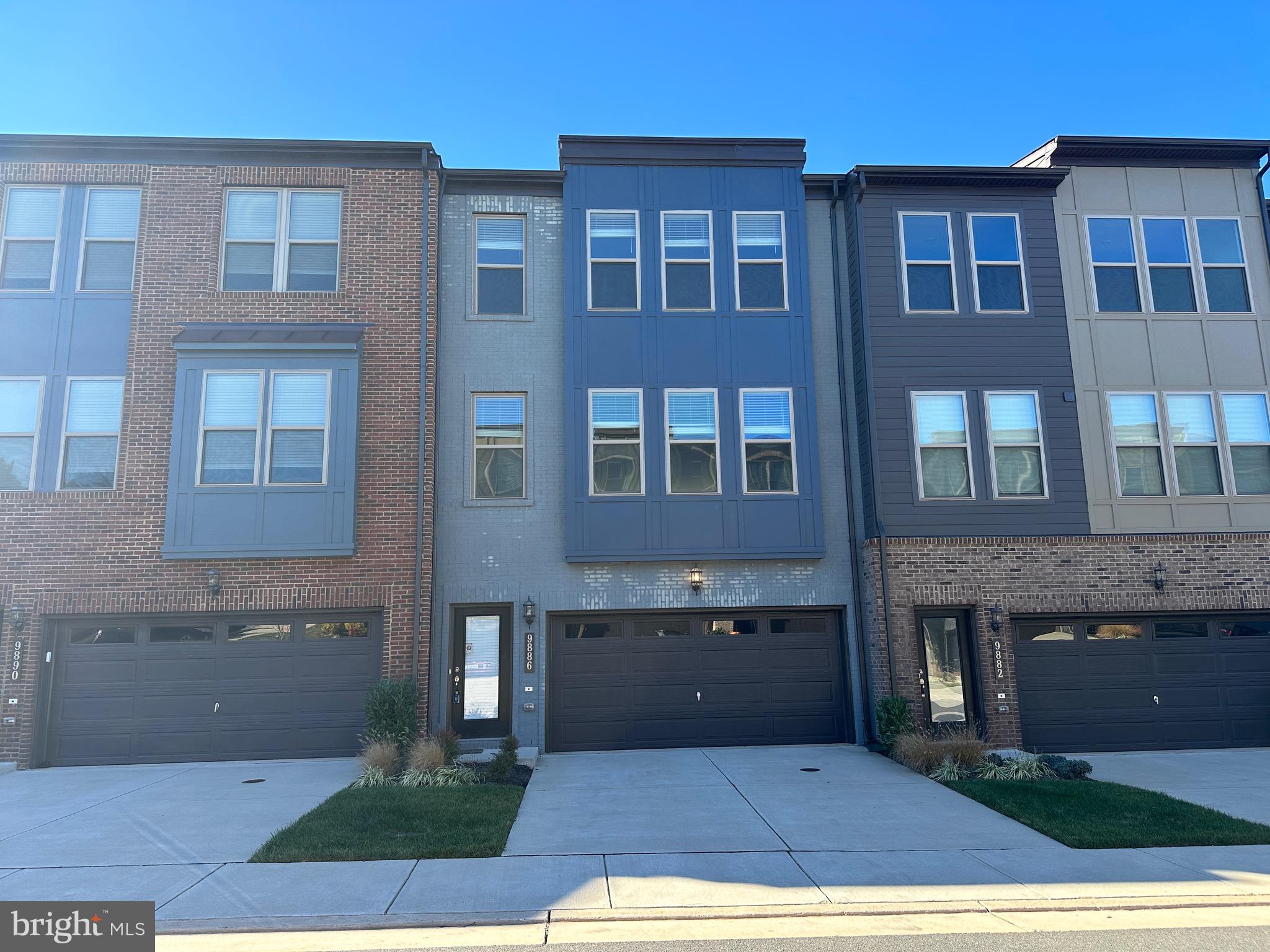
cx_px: 635
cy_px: 476
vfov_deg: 56.8
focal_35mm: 24
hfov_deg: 71.6
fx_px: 881
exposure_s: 1/903
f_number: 1.78
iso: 80
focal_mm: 6.86
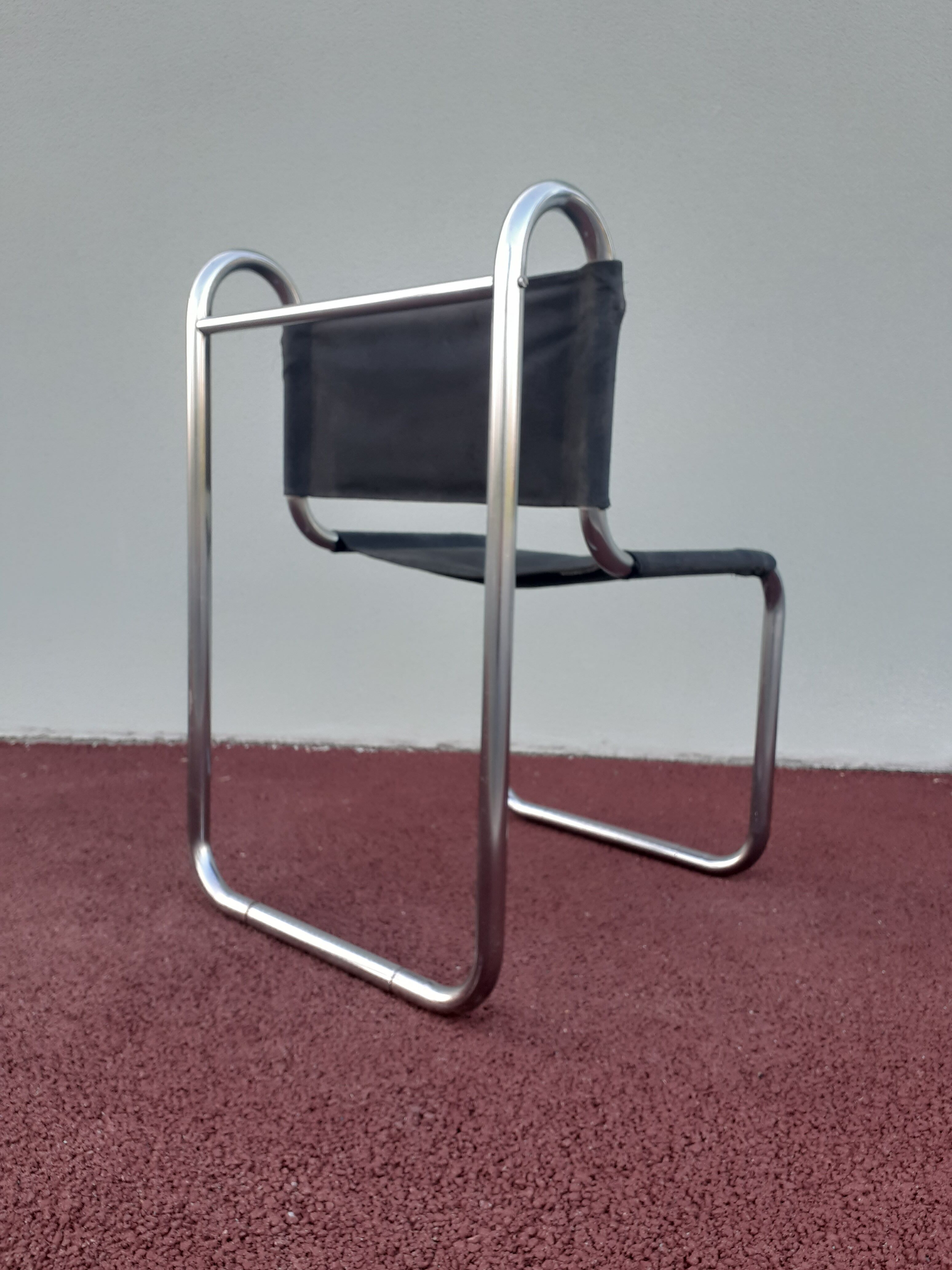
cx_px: 476
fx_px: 990
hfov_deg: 51.4
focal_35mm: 27
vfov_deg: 65.3
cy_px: 635
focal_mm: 3.6
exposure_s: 1/50
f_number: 1.9
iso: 40
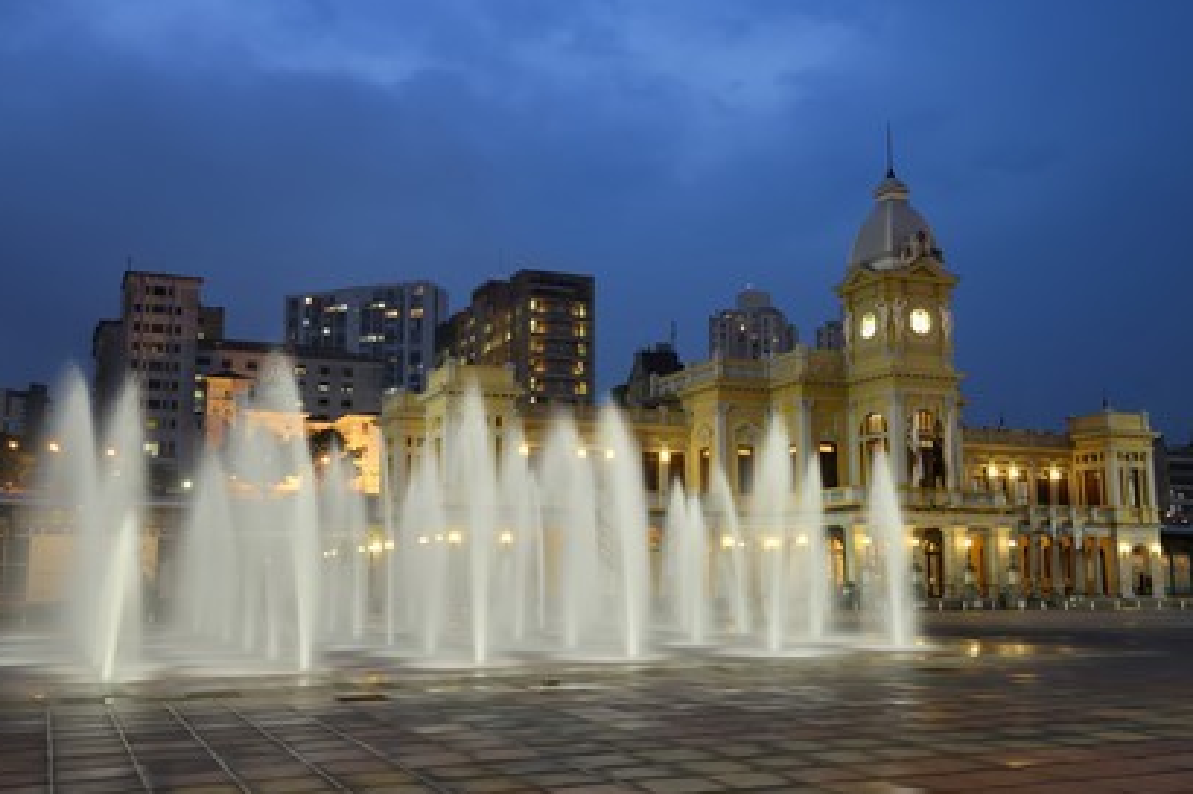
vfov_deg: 38.8
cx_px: 594
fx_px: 1126
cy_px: 400
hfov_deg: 55.8
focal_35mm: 34
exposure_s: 2
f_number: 8
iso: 100
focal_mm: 22
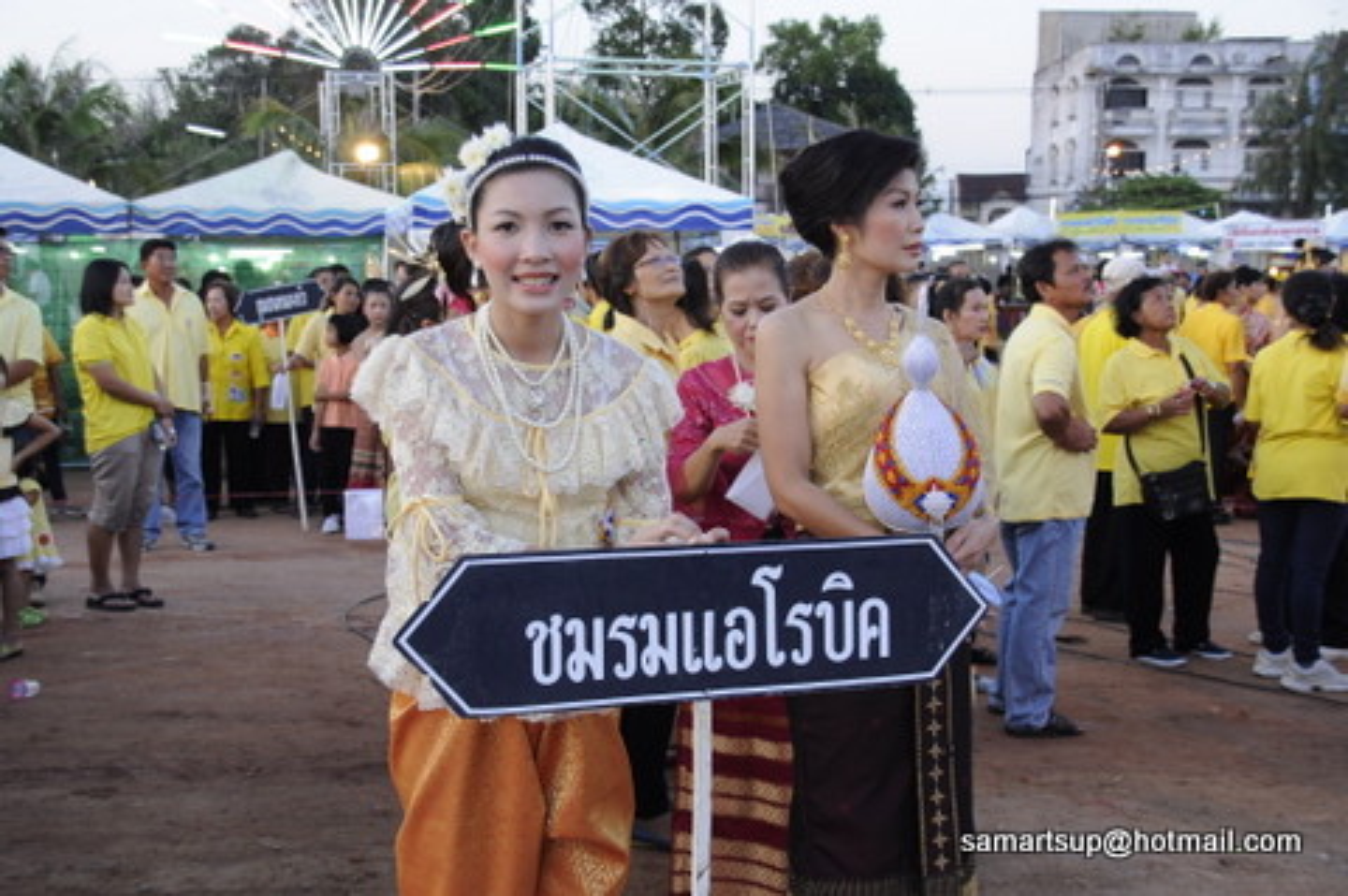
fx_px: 1795
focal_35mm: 48
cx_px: 674
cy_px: 448
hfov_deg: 41.2
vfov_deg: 28.0
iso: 500
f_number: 5.6
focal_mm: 32
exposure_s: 1/80
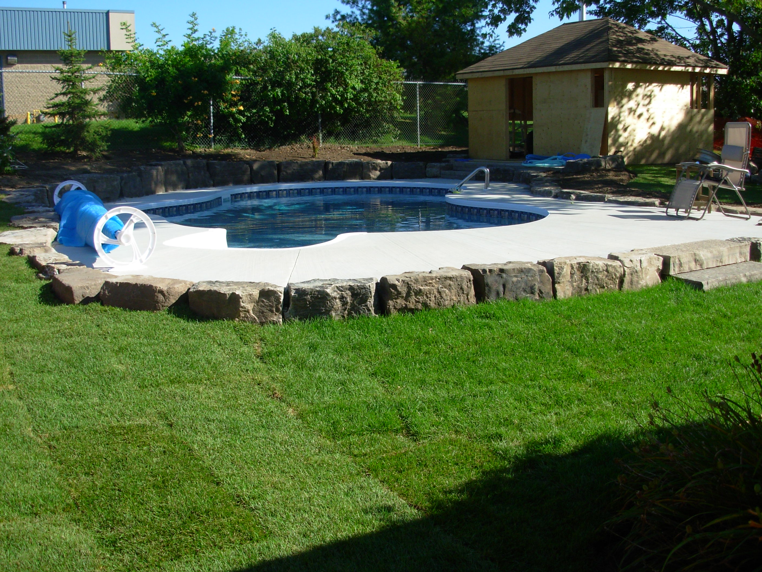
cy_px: 286
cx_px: 381
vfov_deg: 37.7
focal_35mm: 38
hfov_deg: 49.0
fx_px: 836
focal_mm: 6.3
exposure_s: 1/790
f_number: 2.9
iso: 50
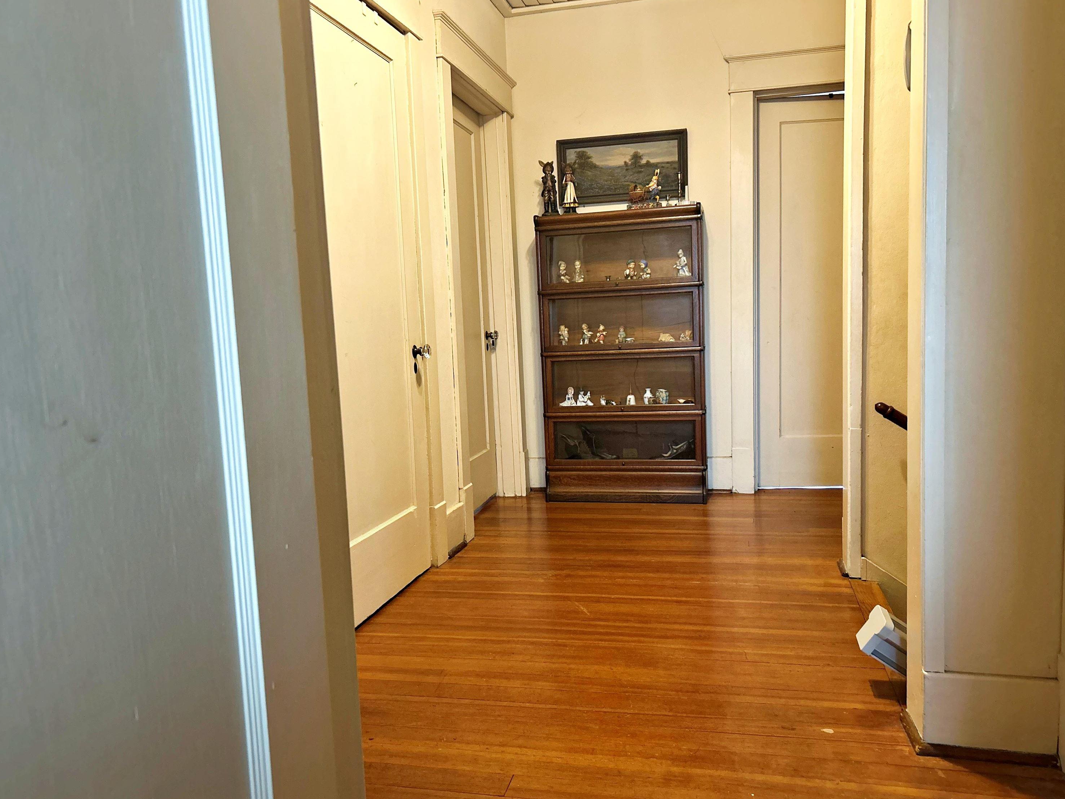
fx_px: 831
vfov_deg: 51.4
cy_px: 406
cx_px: 542
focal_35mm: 27
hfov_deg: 65.3
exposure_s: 1/60
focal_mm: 5.7
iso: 400
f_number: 1.5
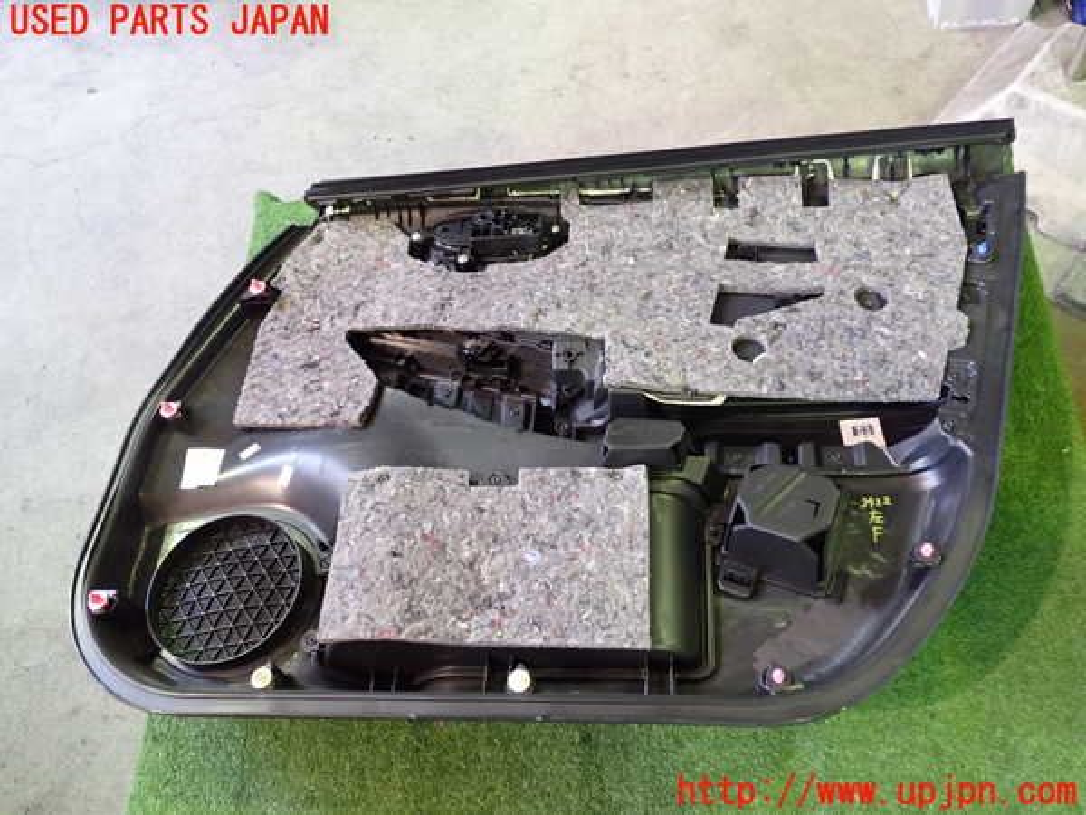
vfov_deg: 46.8
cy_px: 408
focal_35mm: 30
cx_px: 543
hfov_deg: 60.0
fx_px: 941
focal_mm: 5.4
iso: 640
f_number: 2.3
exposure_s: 1/30
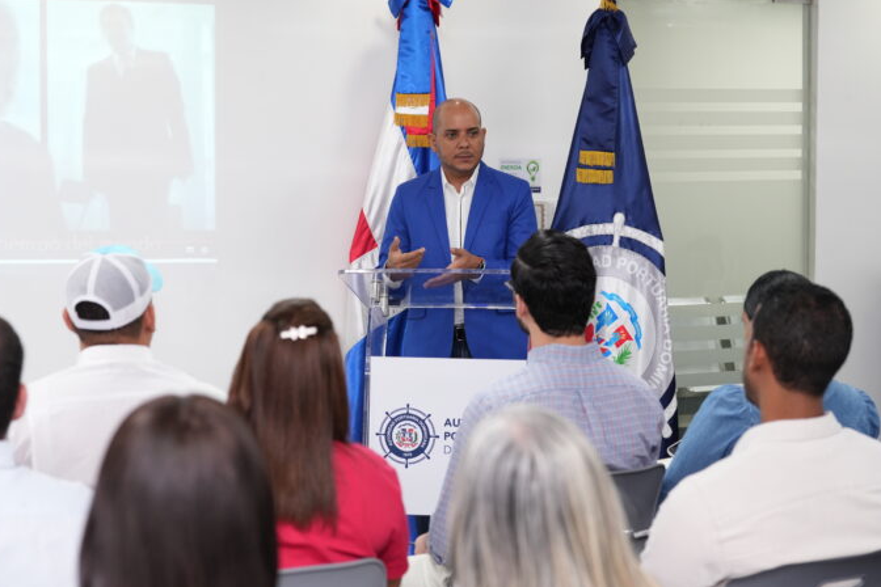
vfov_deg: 17.1
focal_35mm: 80
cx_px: 383
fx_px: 1958
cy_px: 259
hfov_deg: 25.3
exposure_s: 1/160
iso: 1600
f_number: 4
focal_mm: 70
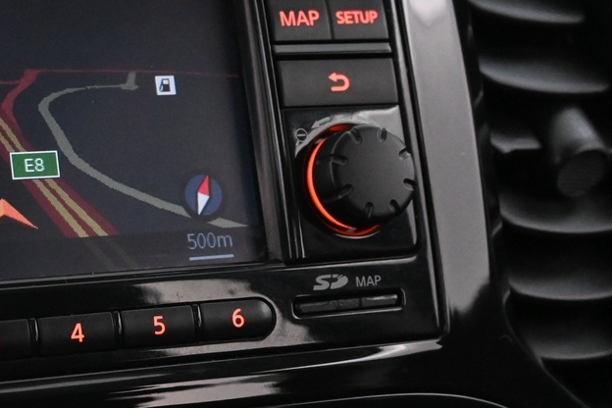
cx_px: 12
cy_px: 153
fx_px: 1654
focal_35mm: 97
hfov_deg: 20.4
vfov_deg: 14.1
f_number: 4.2
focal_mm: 25
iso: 4500
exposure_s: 1/40
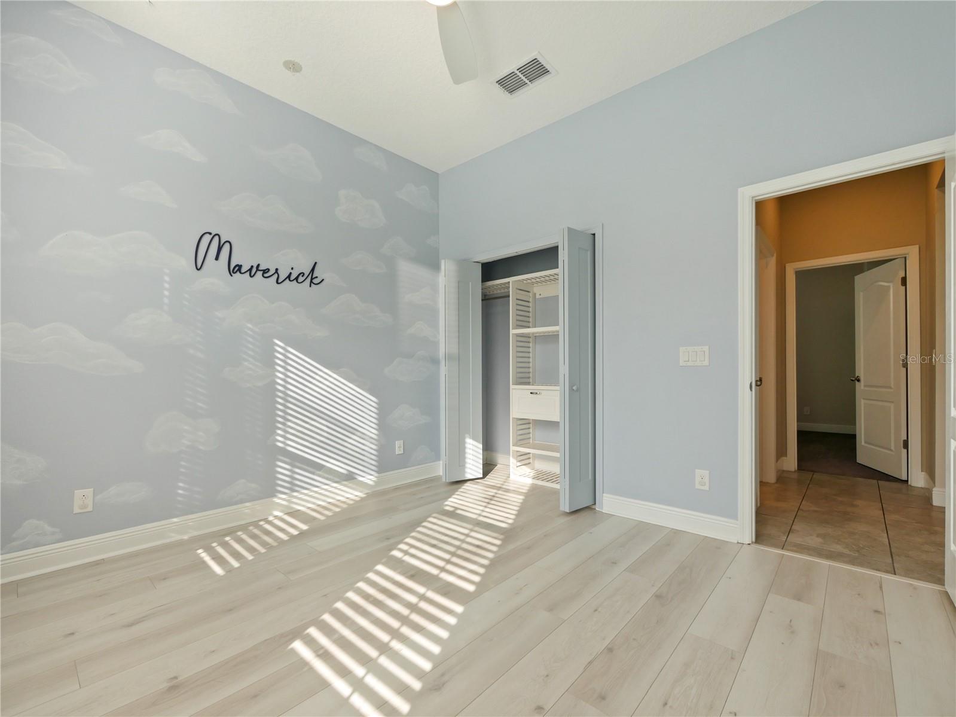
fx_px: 387
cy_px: 358
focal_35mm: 14
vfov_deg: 85.7
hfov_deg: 102.1
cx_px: 478
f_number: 4
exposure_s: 1/80
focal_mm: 7
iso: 200
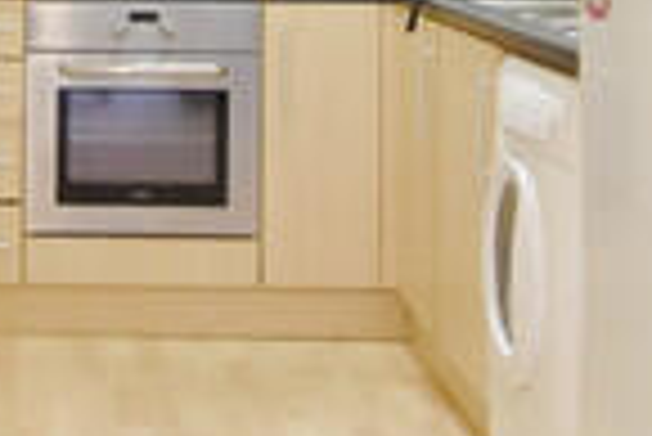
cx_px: -36
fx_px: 1922
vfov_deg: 12.5
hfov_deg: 18.6
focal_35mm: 106
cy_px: -160
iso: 800
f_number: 4
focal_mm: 10
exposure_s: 1/60
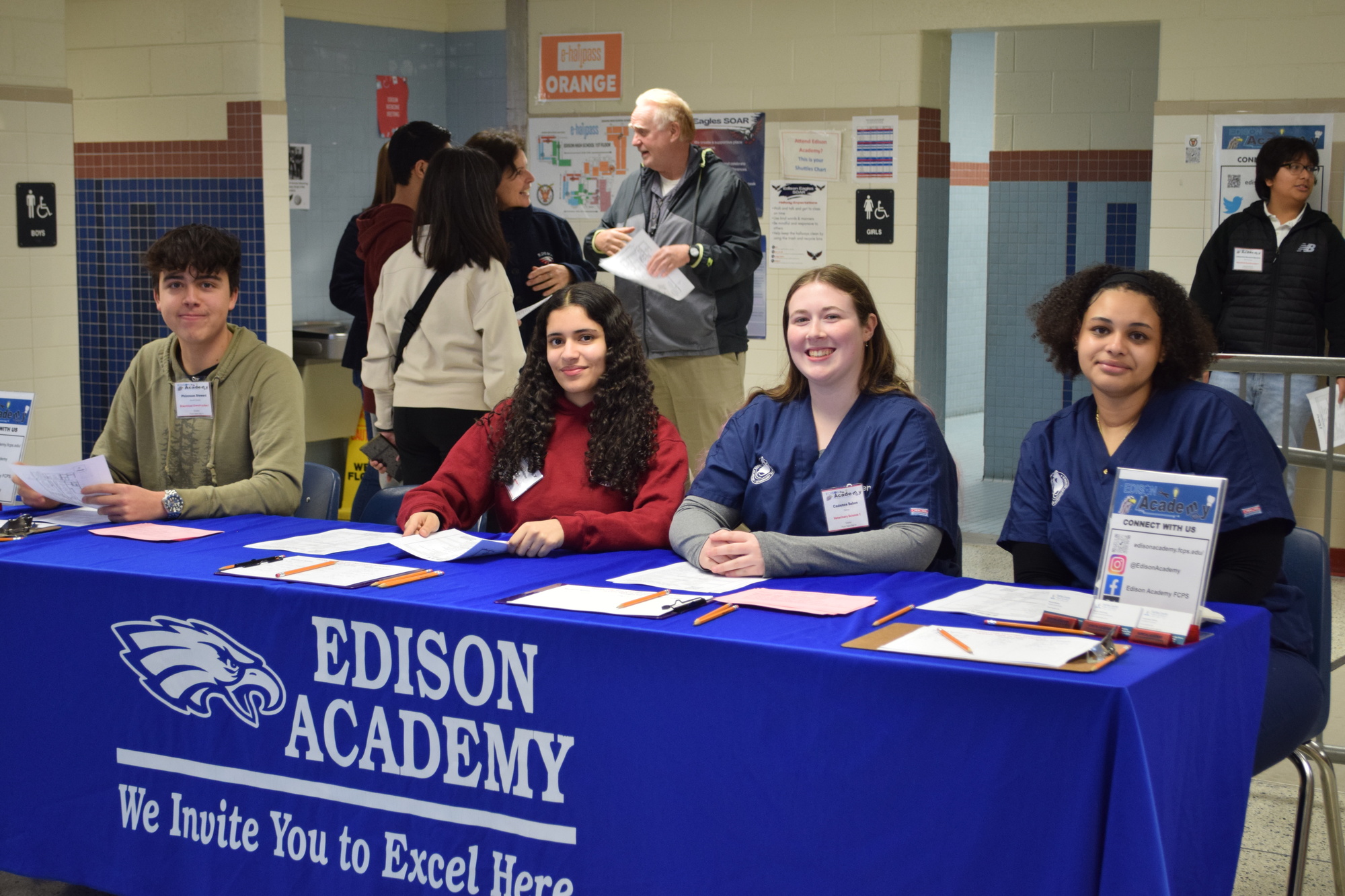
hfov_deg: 33.4
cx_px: 672
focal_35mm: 60
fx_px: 2241
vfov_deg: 22.6
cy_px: 448
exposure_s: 1/60
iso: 720
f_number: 5.3
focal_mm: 40
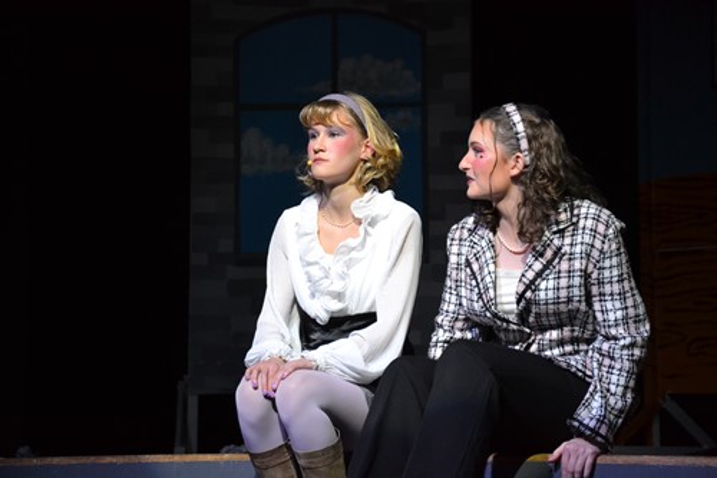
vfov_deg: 13.0
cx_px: 358
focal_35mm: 105
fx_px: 2090
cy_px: 239
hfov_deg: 19.5
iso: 2000
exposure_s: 1/60
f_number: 5.3
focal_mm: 70
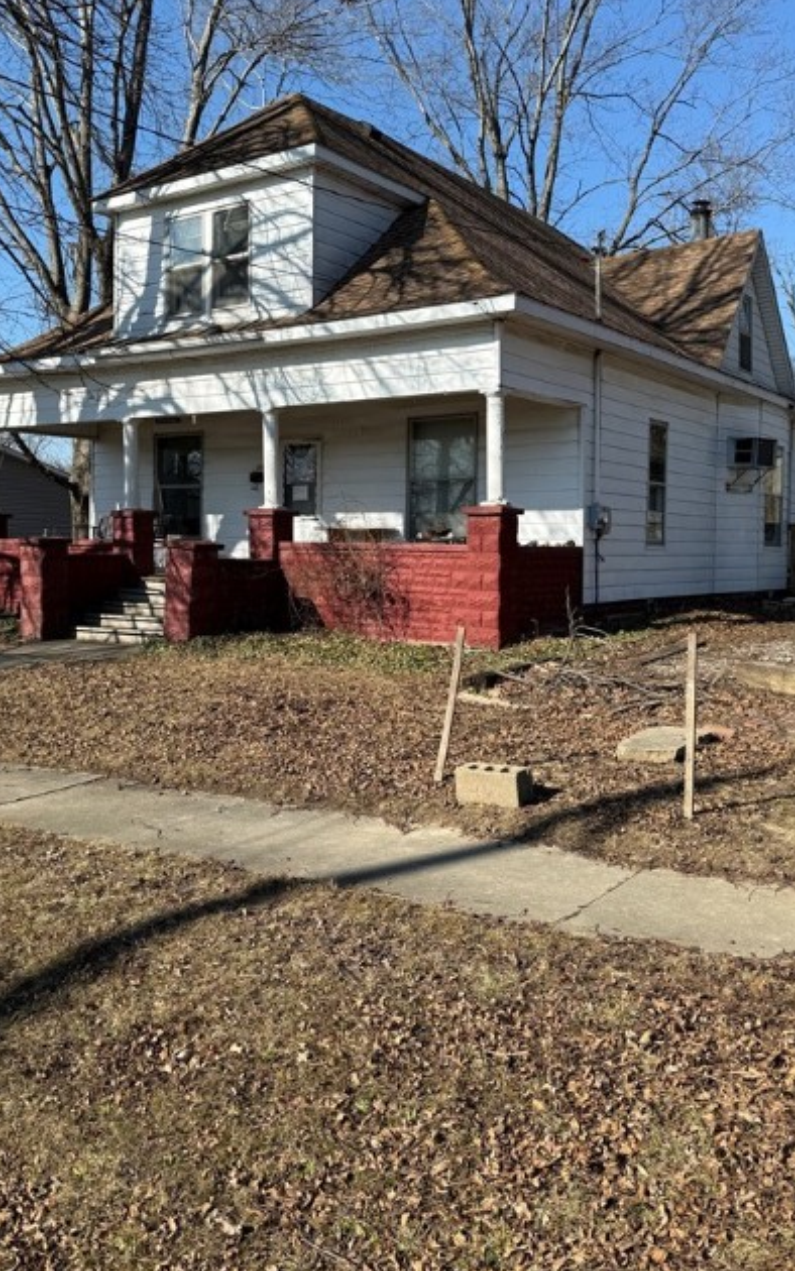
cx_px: 379
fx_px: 1074
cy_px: 533
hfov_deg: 40.6
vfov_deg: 60.9
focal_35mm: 31
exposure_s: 1/3425
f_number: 1.78
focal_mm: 6.76
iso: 80
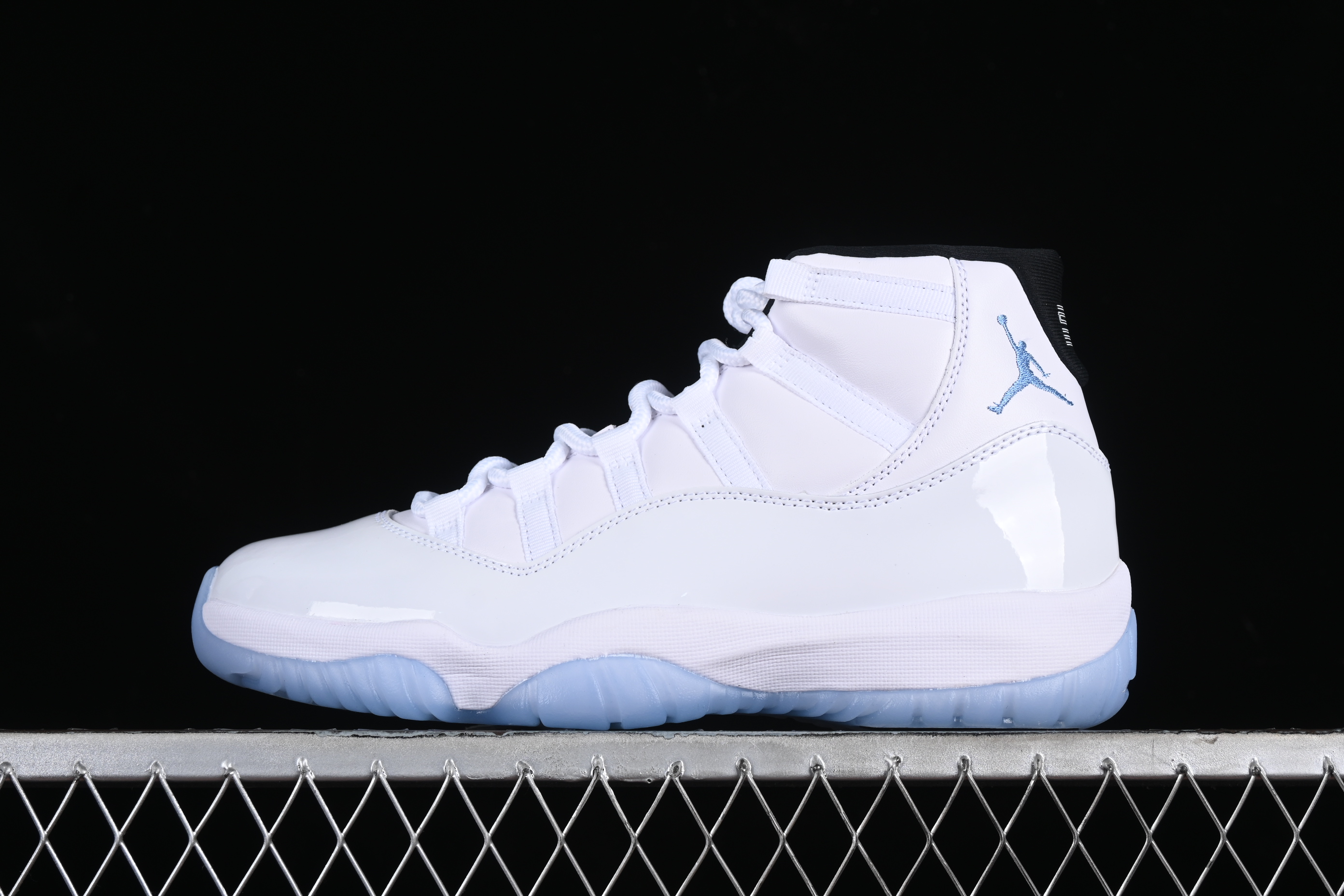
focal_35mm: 75
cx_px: 672
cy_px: 448
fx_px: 2800
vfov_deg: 18.2
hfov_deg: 27.0
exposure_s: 1/125
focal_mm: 50
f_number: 8
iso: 160
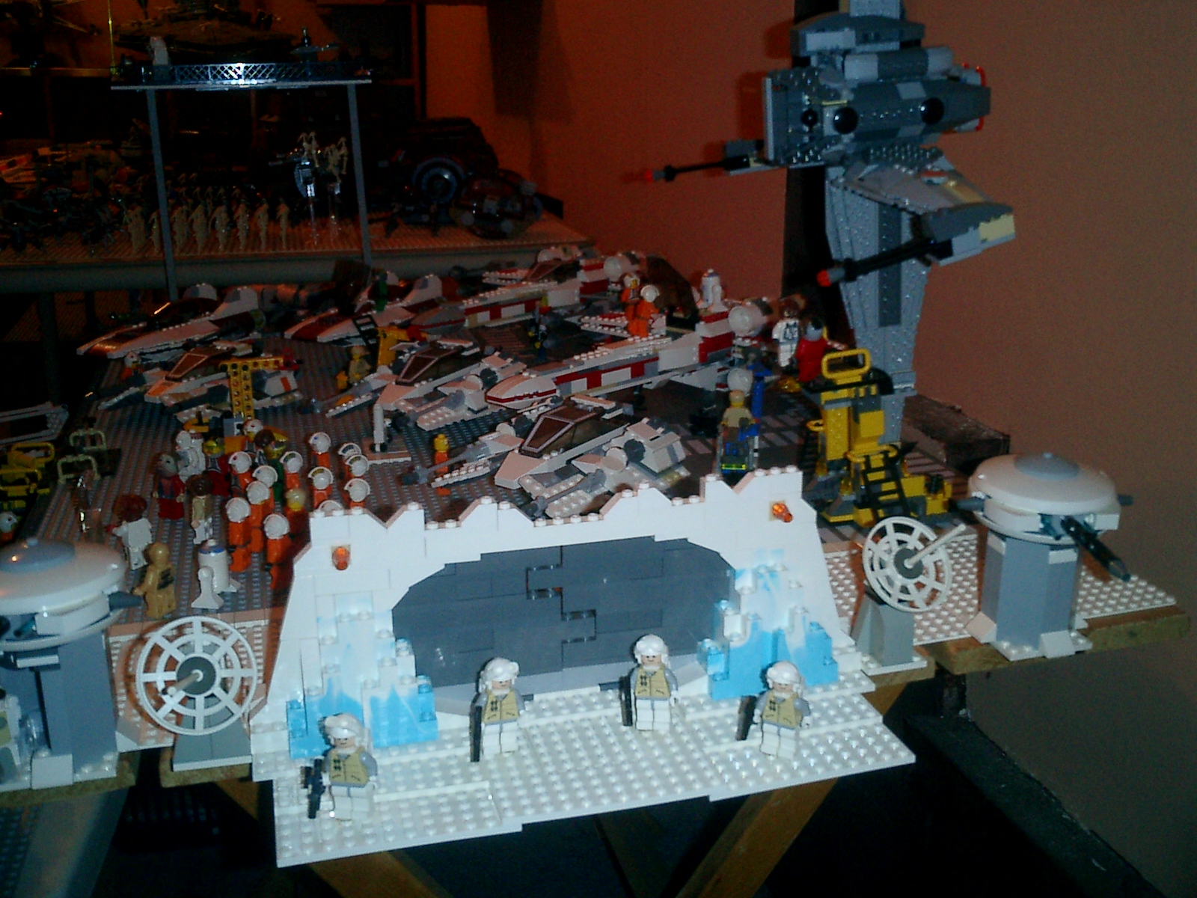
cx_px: 598
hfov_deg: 51.4
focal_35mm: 36
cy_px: 449
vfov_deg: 39.7
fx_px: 1245
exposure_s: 1/30
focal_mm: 7.5
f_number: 3.2
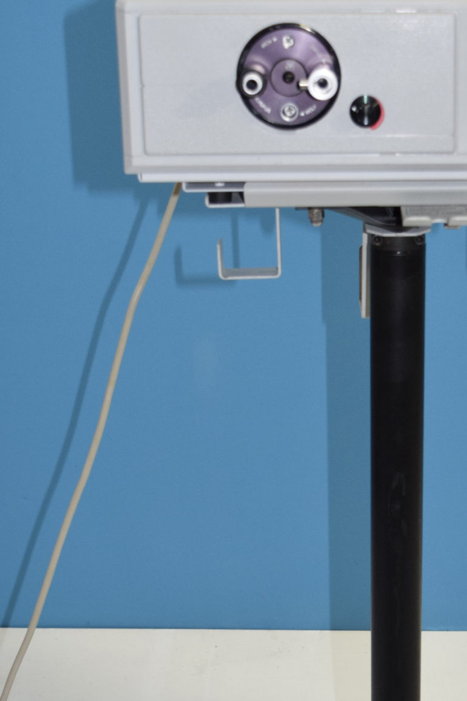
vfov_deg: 20.8
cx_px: 400
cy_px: 623
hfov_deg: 14.1
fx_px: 1869
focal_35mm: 96
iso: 800
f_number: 5.6
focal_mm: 29
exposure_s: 1/60
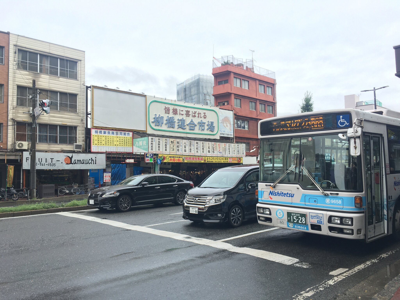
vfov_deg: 48.2
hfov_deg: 61.7
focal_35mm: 29
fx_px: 335
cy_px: 150
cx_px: 200
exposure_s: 1/242
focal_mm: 4.15
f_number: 2.2
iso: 25
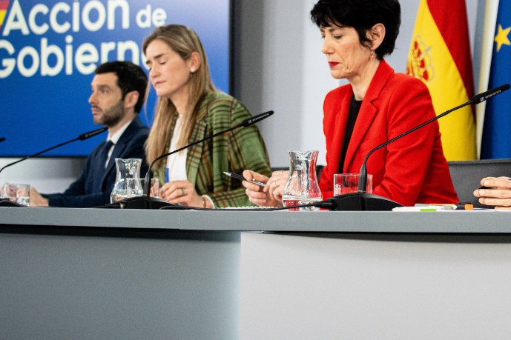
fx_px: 1731
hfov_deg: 16.6
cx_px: 421
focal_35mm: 122
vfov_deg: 11.2
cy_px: 50
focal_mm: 70
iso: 4000
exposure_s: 1/400
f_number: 4
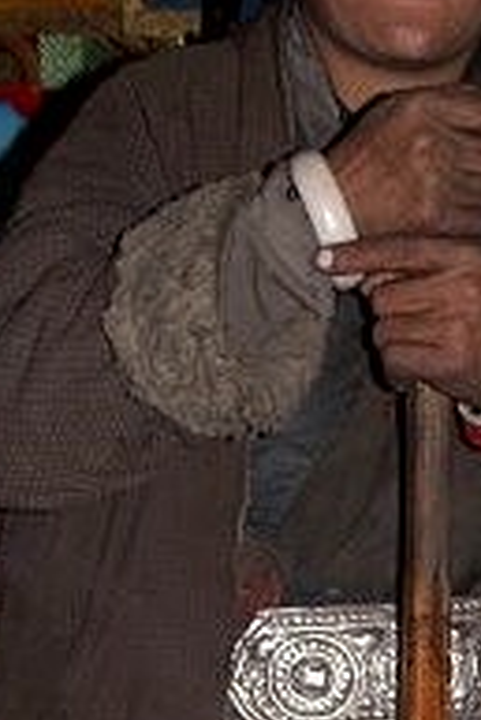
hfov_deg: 8.5
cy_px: 977
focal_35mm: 162
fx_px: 3241
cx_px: 289
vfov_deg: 12.2
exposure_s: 1/60
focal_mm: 26
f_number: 4
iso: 100
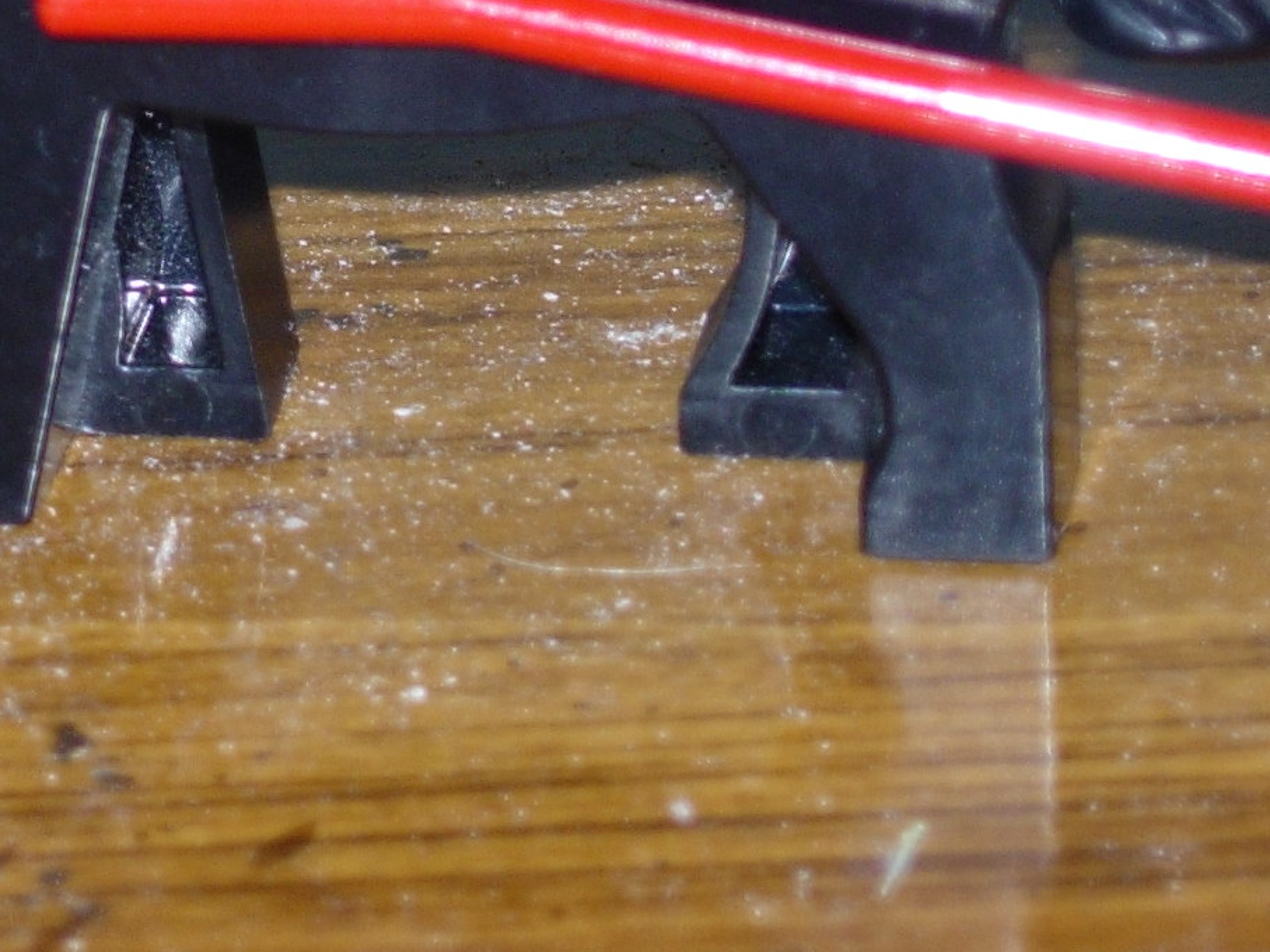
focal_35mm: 283
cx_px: 144
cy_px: -168
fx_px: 10381
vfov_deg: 5.2
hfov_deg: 7.0
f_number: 4.9
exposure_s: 1/64
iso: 79
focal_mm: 23.4
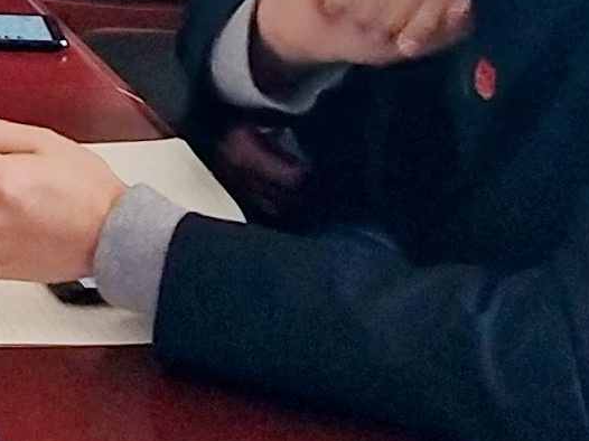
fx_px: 3912
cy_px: -555
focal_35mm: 230
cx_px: -901
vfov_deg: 6.2
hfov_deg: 7.9
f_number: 1.8
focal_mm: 3.95
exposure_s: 1/100
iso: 177
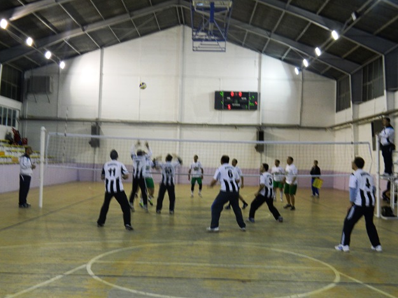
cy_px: 151
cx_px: 203
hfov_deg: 44.8
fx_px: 483
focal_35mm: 42
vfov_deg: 34.4
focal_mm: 7.3
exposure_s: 1/40
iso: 280
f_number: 3.5
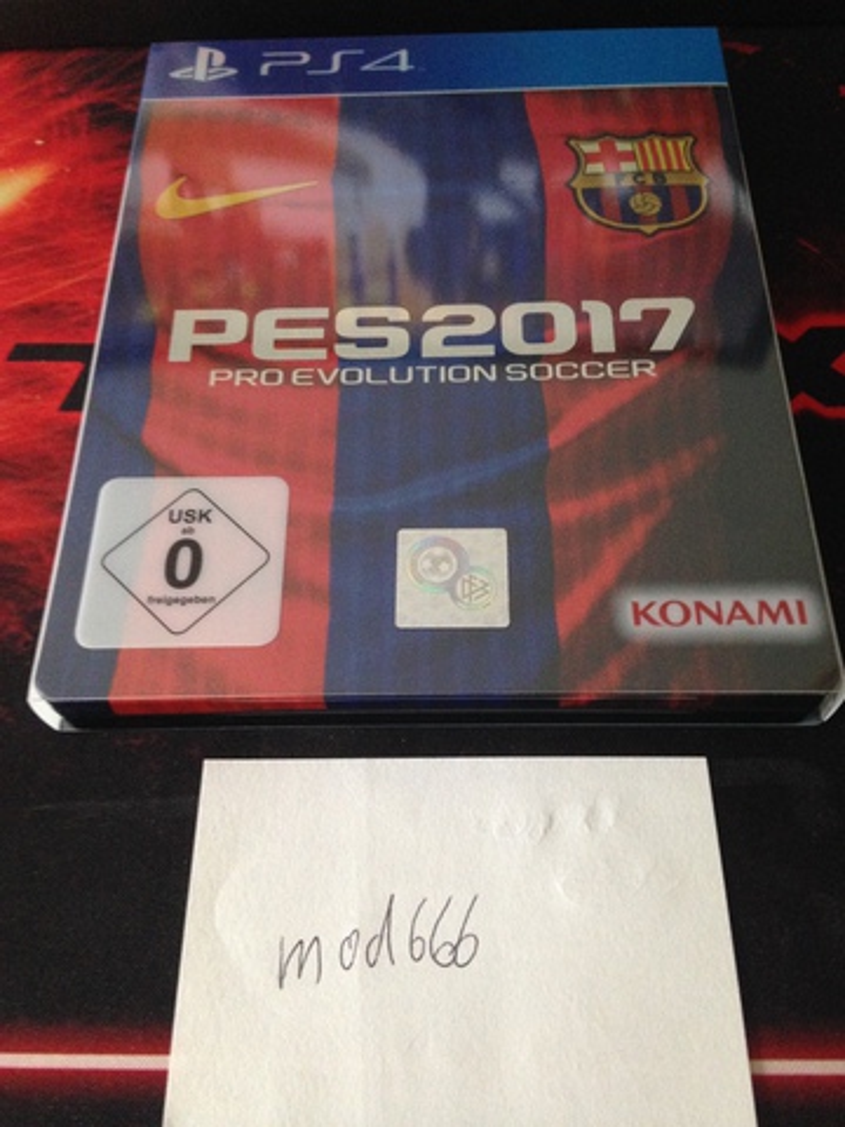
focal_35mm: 33
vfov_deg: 55.4
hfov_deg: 42.9
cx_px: 422
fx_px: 1074
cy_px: 564
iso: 320
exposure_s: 1/15
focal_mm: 4.12
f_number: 2.4
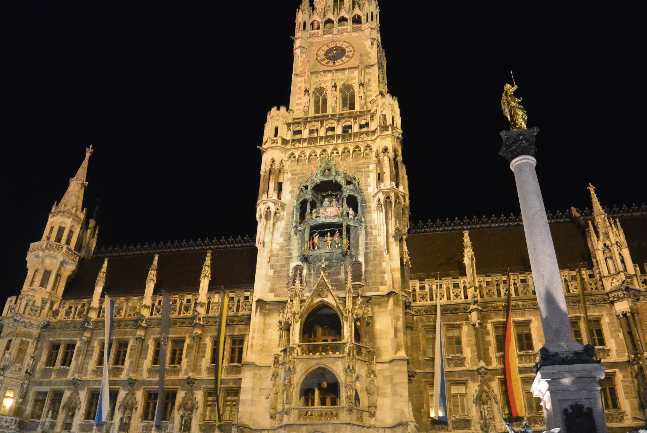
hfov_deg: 63.6
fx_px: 522
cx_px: 324
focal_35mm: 29
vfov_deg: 45.1
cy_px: 216
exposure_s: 1/20
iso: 3200
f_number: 3.5
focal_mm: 11
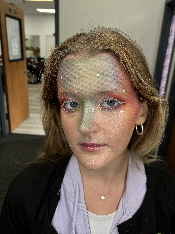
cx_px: 88
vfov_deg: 65.3
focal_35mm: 27
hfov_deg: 51.4
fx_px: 182
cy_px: 115
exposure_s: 1/120
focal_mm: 5.96
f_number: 1.6
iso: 50
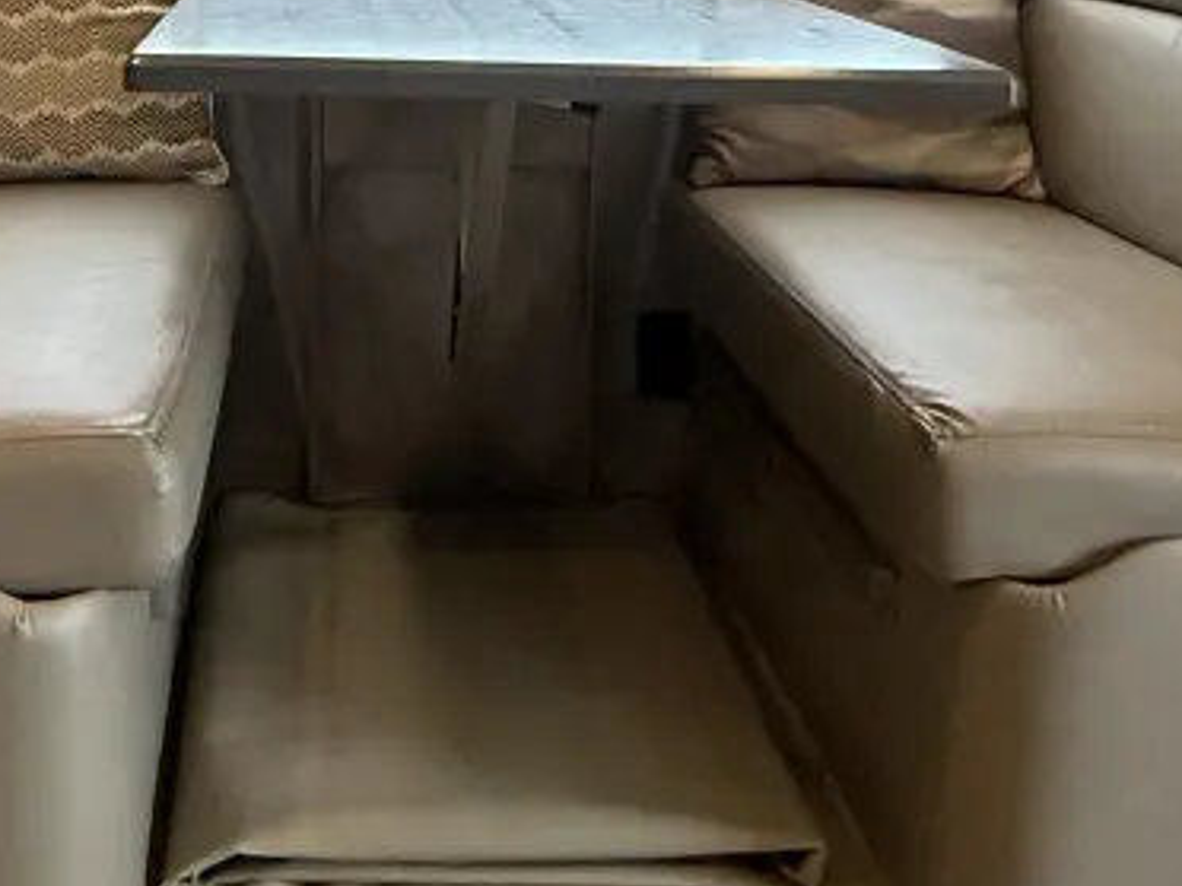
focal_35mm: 50
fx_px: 1707
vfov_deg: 28.0
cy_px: 83
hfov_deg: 38.0
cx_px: 458
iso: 250
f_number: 2.2
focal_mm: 2.22
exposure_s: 1/99
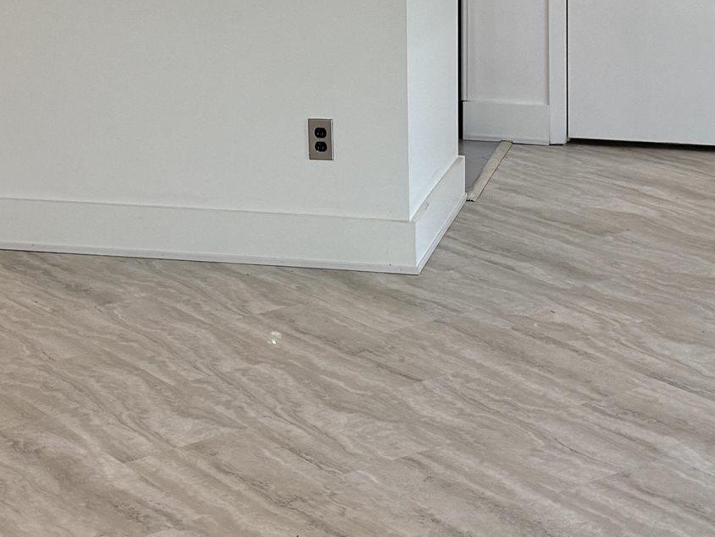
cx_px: 278
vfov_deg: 16.3
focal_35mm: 87
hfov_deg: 22.5
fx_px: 1798
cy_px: -99
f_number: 1.78
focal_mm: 6.76
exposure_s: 1/163
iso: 125
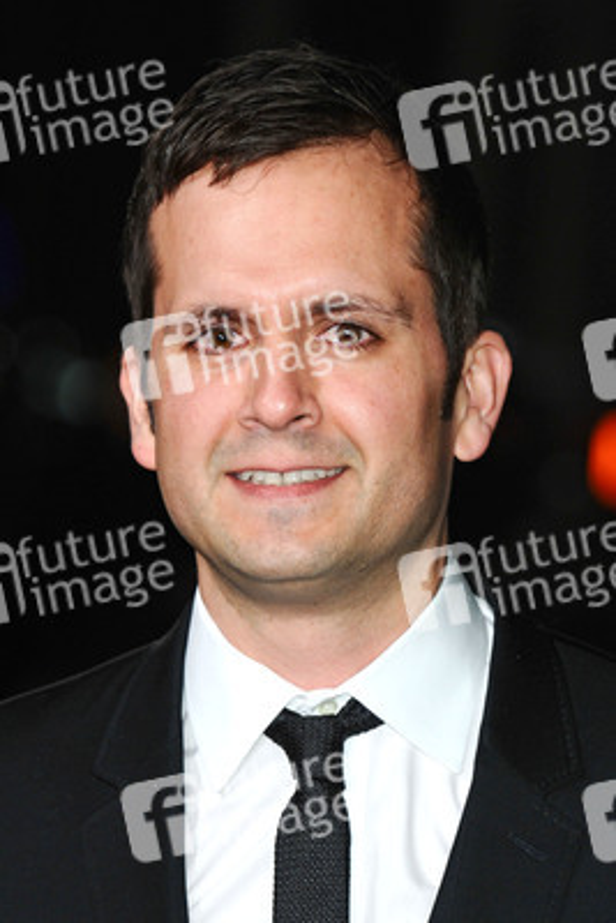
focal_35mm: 218
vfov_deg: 9.5
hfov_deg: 6.3
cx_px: 308
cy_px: 462
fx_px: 5577
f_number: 4.5
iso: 320
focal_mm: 145
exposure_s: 1/250
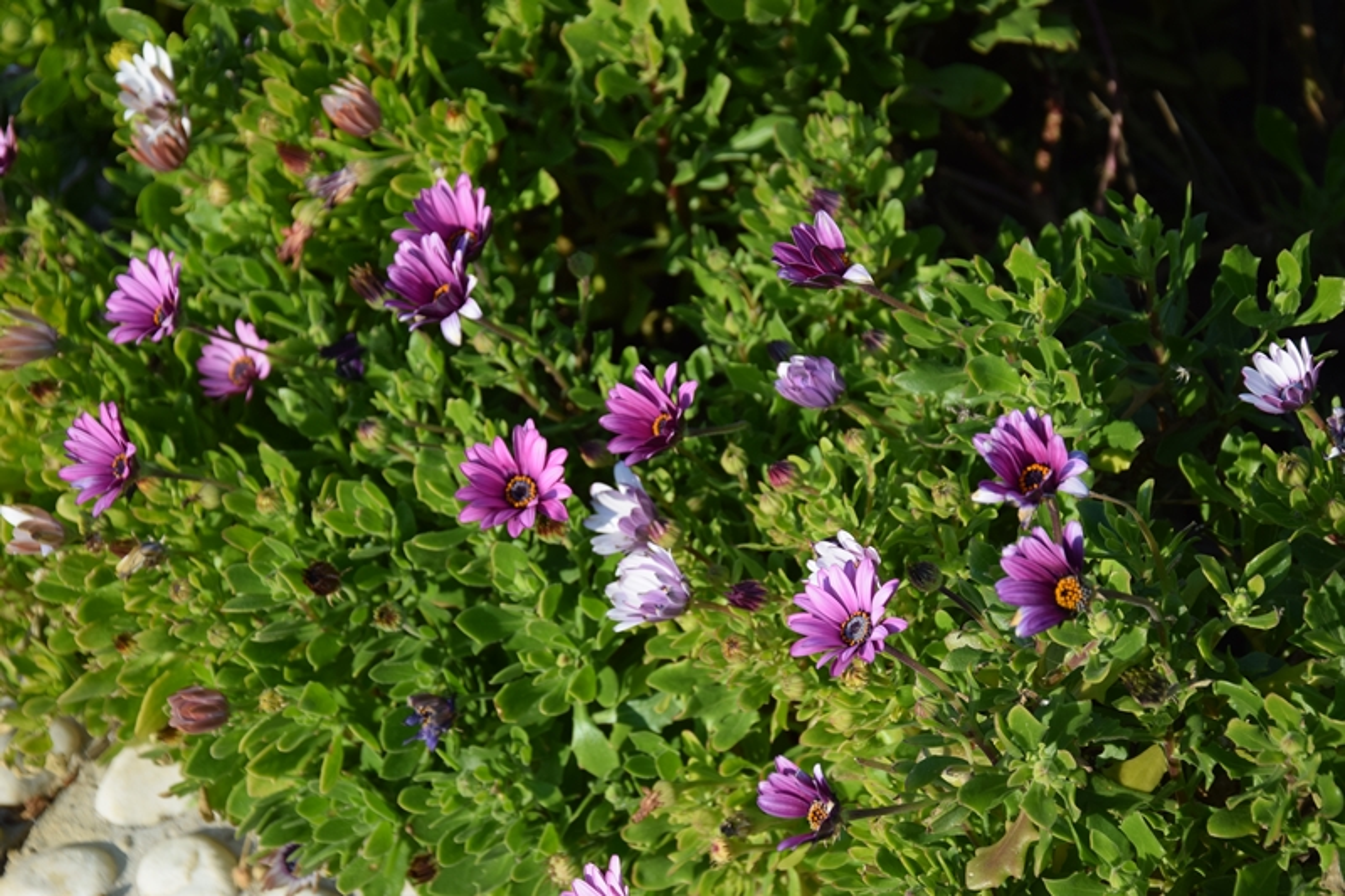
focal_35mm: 120
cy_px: 448
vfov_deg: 11.4
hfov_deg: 17.1
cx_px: 672
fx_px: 4482
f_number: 6.3
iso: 200
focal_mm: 80
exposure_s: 1/640
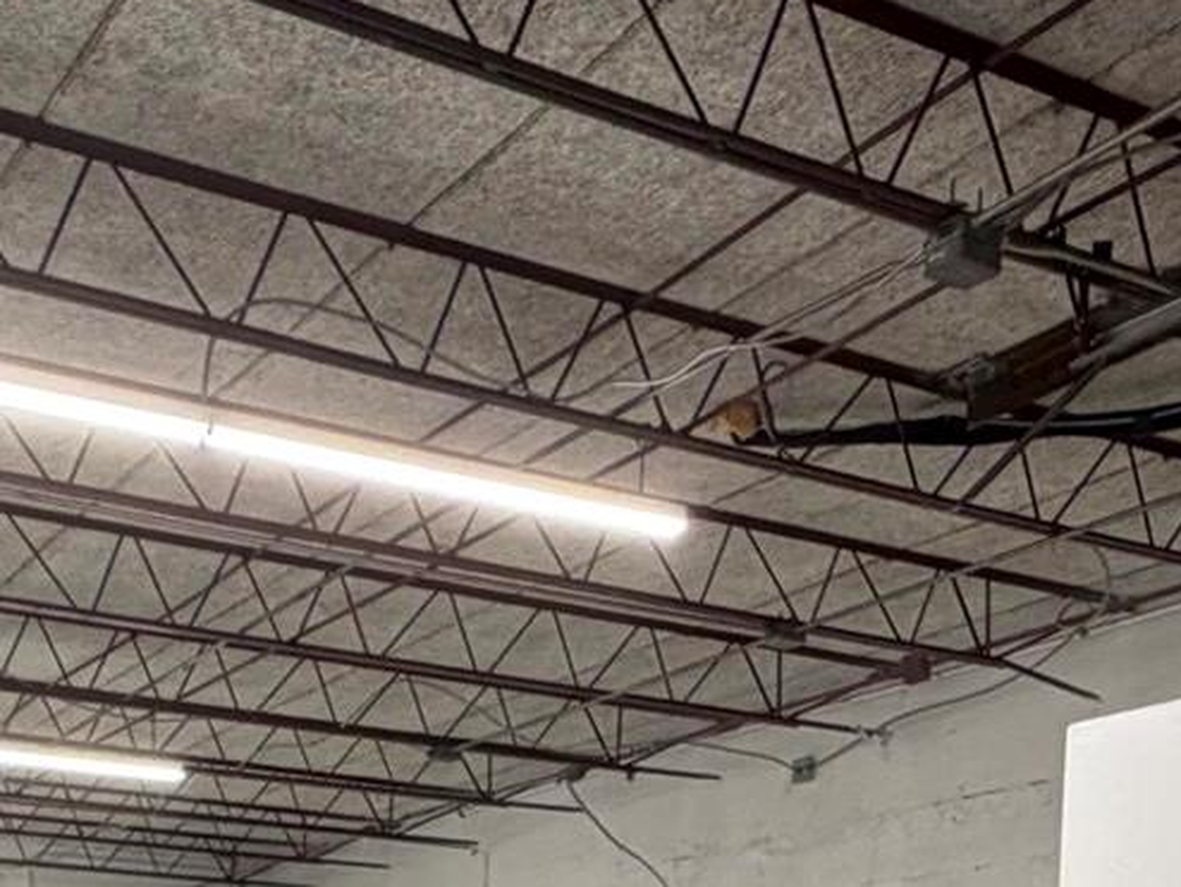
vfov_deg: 21.1
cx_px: 574
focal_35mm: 58
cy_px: 1353
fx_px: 1980
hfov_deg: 33.2
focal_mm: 2.22
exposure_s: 1/120
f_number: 2.2
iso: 250
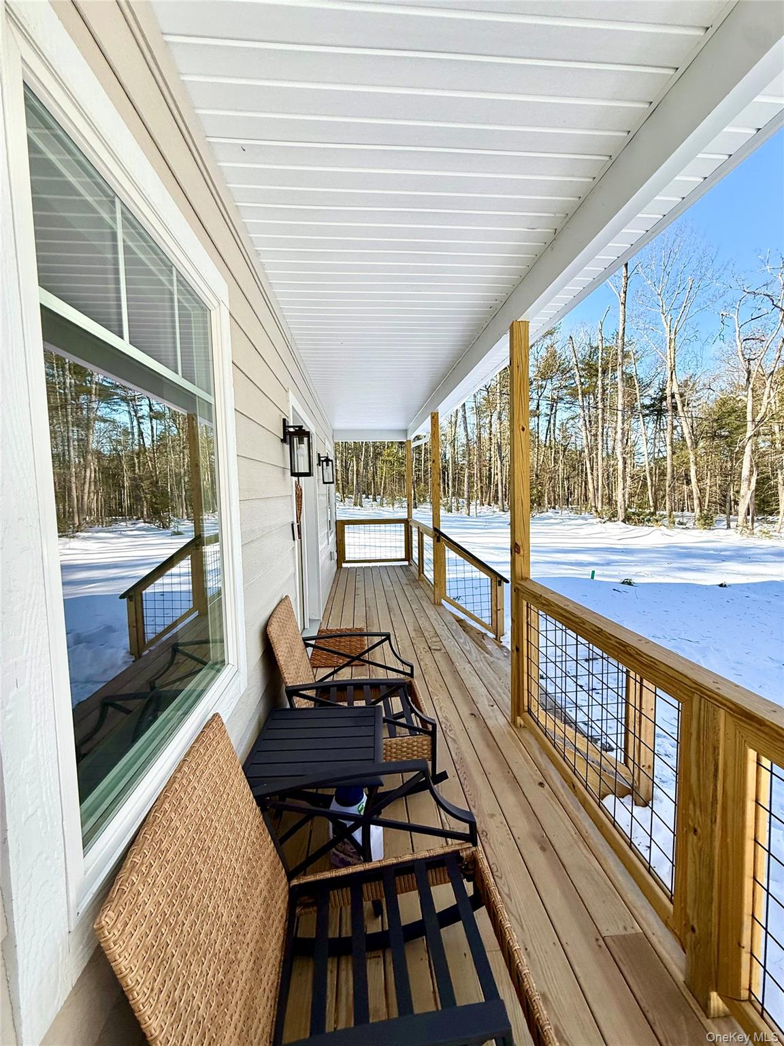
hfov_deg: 85.7
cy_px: 523
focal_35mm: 14
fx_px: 423
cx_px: 392
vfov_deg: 102.1
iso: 64
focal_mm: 2.22
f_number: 2.2
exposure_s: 1/631
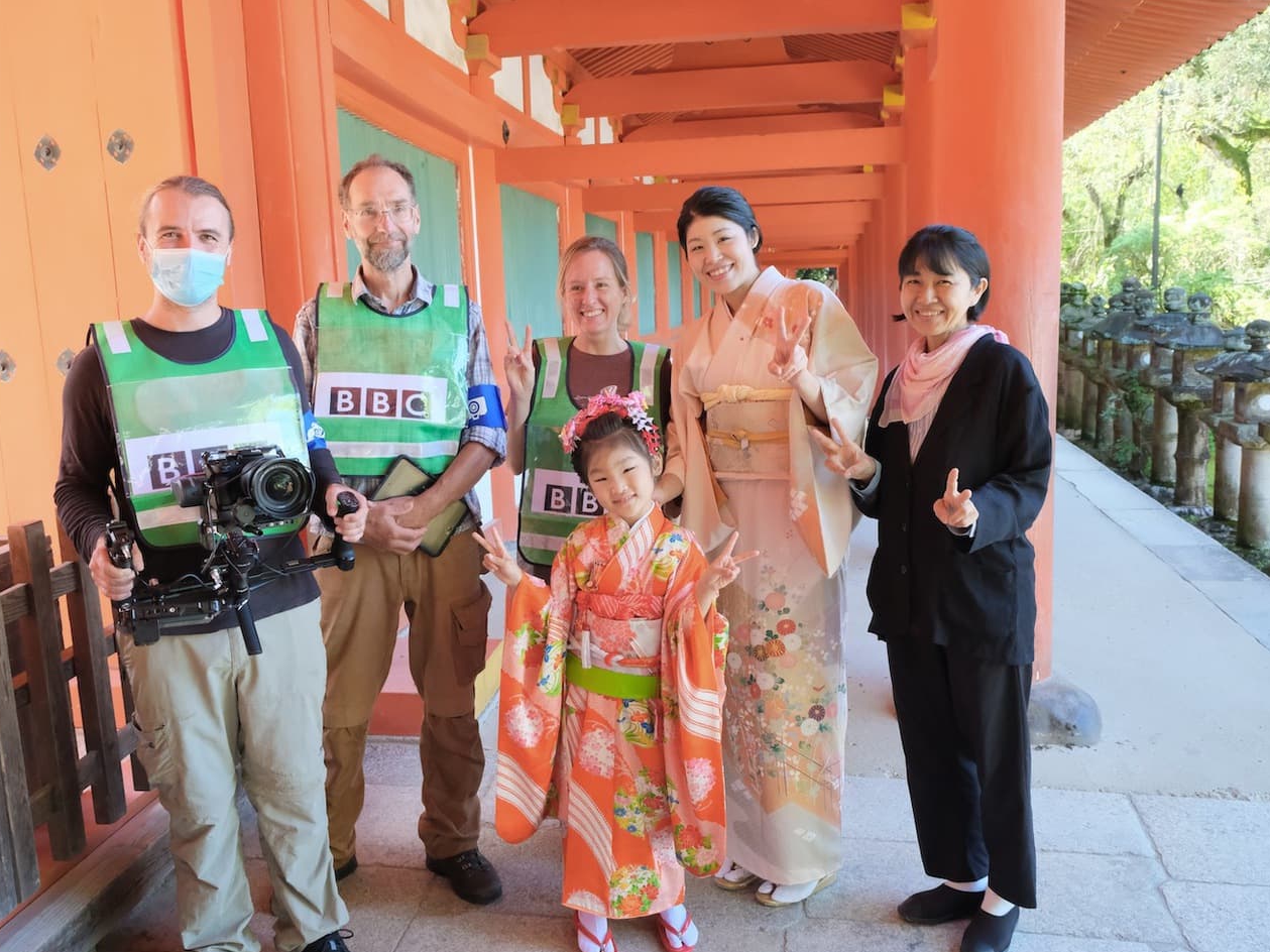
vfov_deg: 42.9
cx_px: 598
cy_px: 483
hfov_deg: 55.3
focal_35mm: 33
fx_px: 1211
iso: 3200
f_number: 6.4
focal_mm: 20.2
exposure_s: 1/160
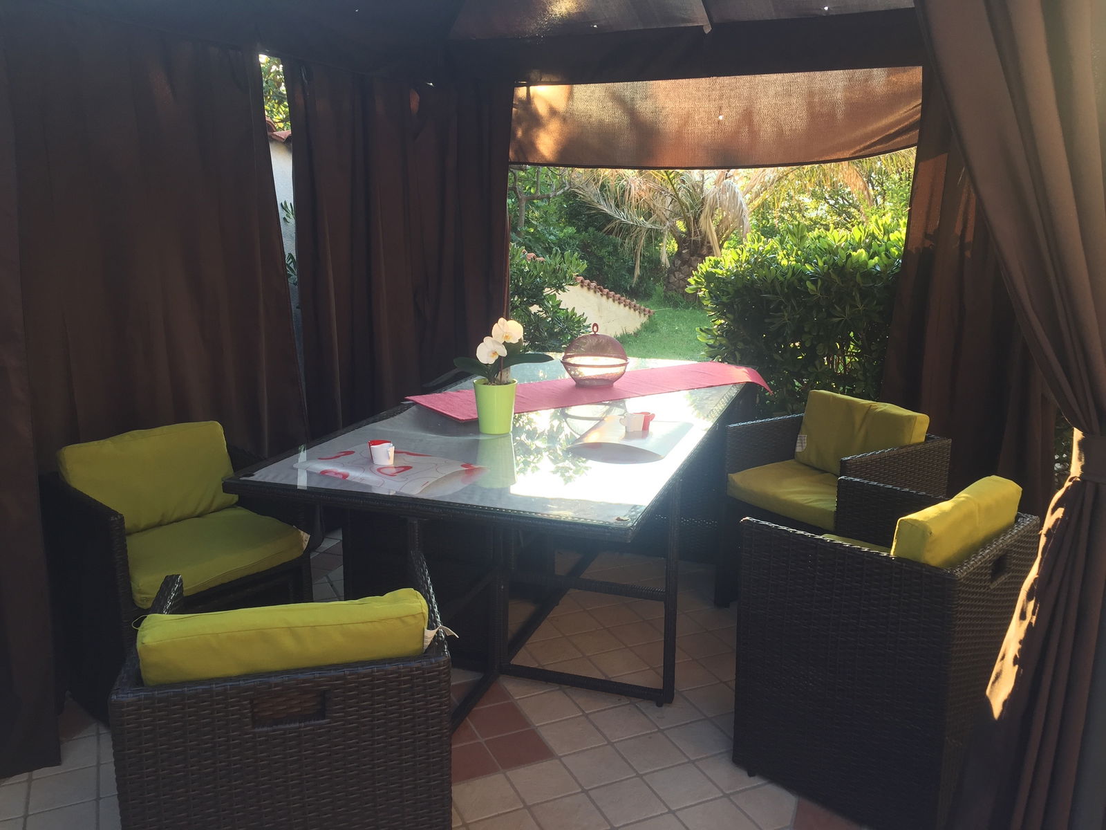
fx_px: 927
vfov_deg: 48.2
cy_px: 415
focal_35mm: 29
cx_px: 553
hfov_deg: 61.7
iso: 32
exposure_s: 1/50
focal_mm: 4.15
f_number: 2.2
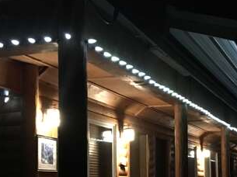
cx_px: 174
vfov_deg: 22.2
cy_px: 144
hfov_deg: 29.4
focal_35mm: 65
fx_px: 445
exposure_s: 1/15
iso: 640
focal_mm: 4.15
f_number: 2.2
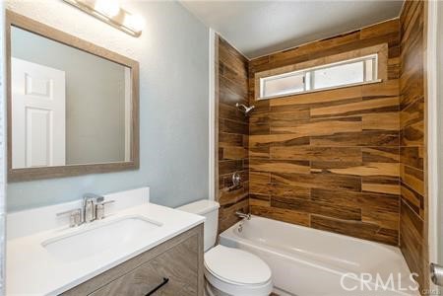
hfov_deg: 100.4
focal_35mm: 15
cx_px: 222
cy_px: 148
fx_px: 185
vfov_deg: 77.3
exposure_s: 1/30
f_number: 6.4
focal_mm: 10
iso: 800
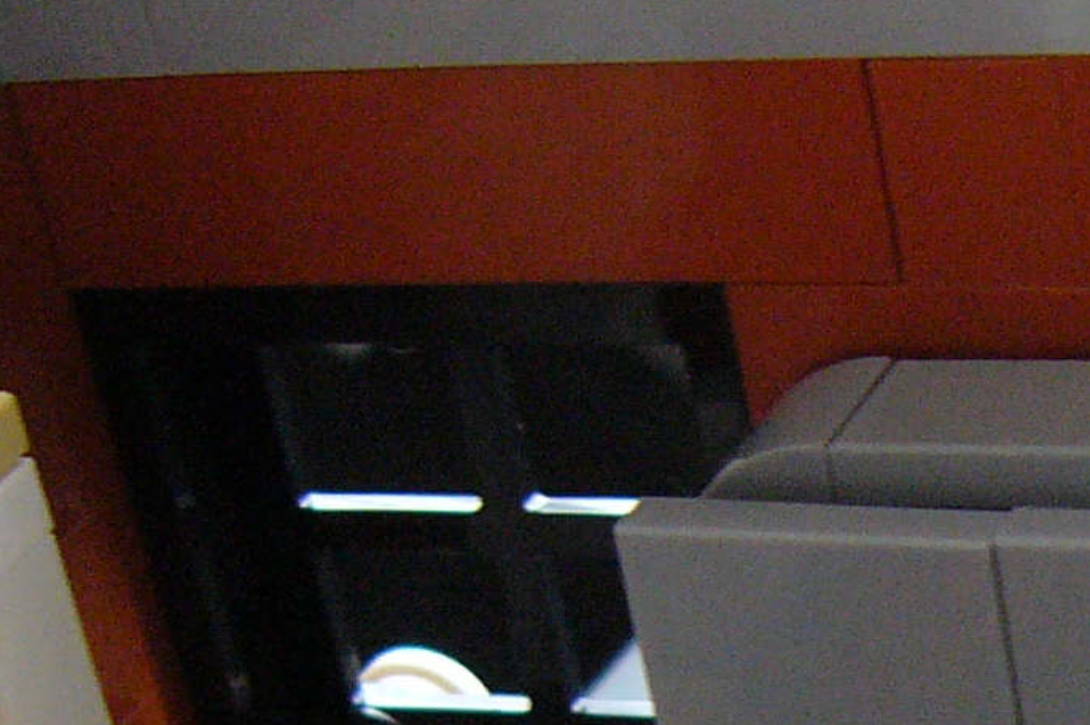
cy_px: 1223
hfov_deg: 15.8
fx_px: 3813
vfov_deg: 10.4
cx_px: 1240
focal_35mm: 126
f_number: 2.8
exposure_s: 1/5
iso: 200
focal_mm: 6
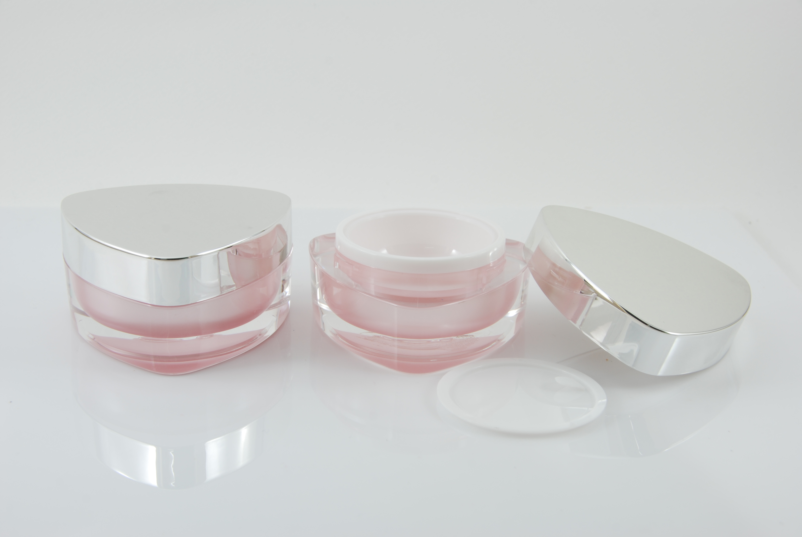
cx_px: 401
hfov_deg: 29.2
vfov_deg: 19.8
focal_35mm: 69
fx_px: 1539
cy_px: 268
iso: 100
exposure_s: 1/6
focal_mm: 46
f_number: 13
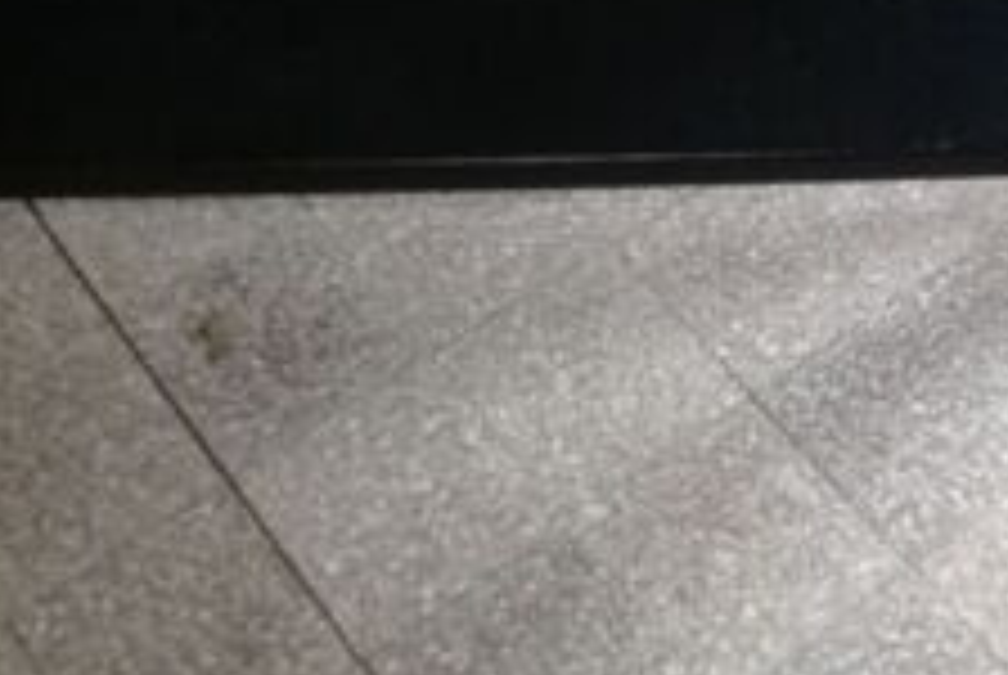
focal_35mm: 69
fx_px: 1935
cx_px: 608
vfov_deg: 19.6
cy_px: 130
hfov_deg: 29.1
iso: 200
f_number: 2.2
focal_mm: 3.3
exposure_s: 1/33
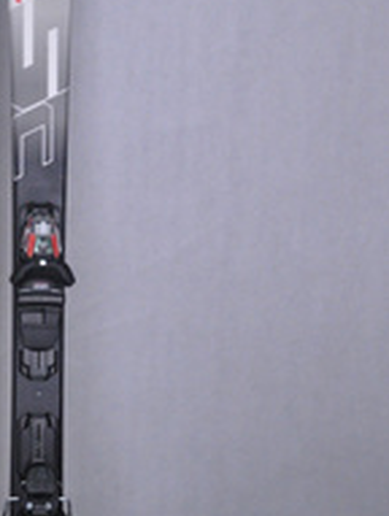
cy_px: 311
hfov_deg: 20.0
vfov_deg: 27.2
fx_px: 1062
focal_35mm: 71
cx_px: -12
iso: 3200
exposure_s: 1/125
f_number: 9.5
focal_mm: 21
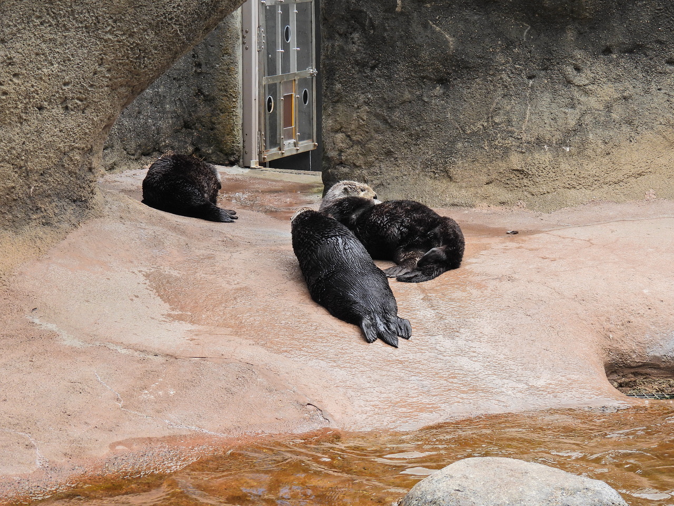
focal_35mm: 115
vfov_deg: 12.9
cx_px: 337
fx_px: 2239
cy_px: 253
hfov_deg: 17.1
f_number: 4
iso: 100
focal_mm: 20.5
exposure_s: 1/250
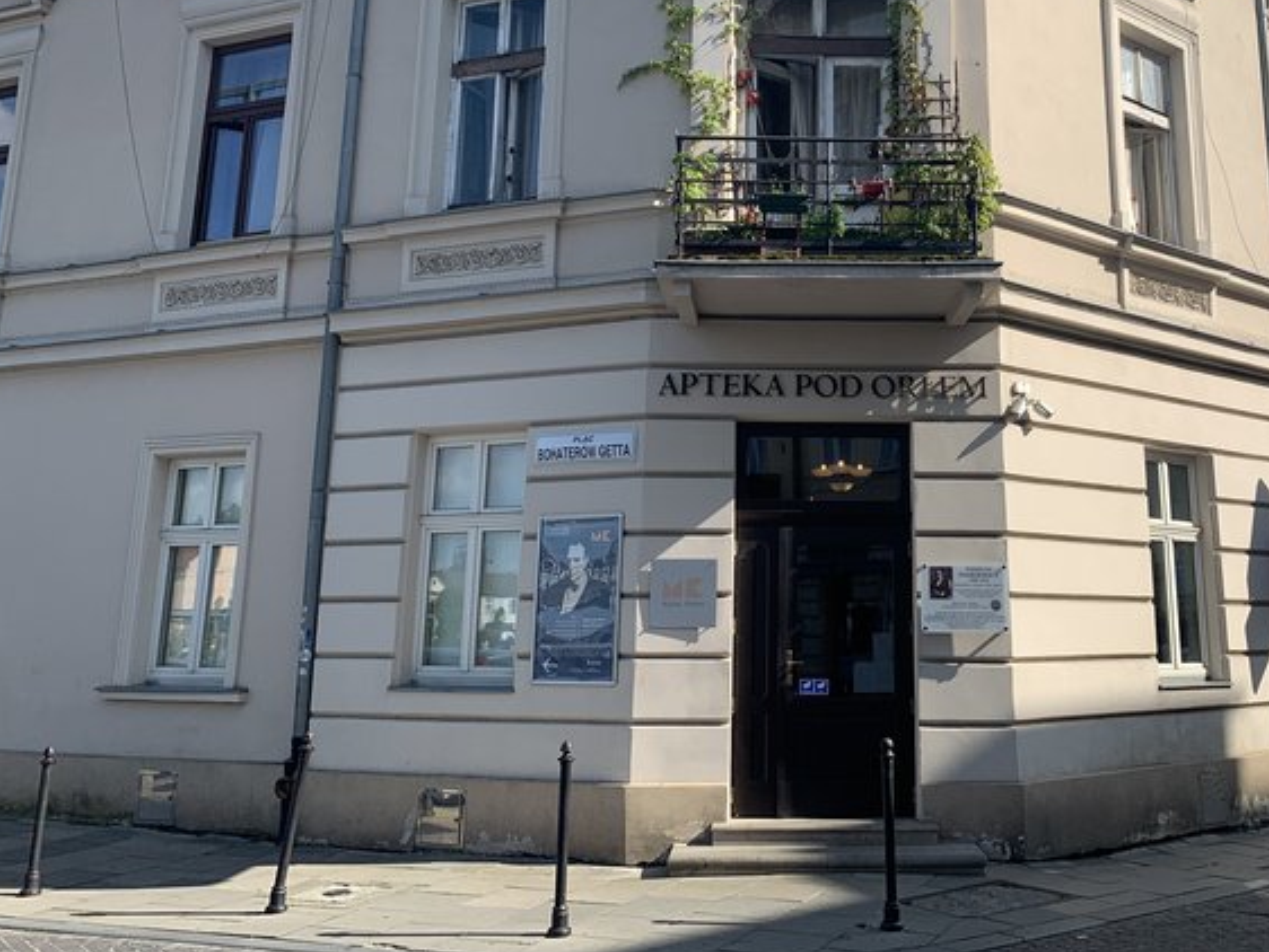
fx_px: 1357
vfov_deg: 38.1
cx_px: 811
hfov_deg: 49.5
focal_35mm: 37
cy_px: 287
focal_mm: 4.25
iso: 25
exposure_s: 1/1916
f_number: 1.8
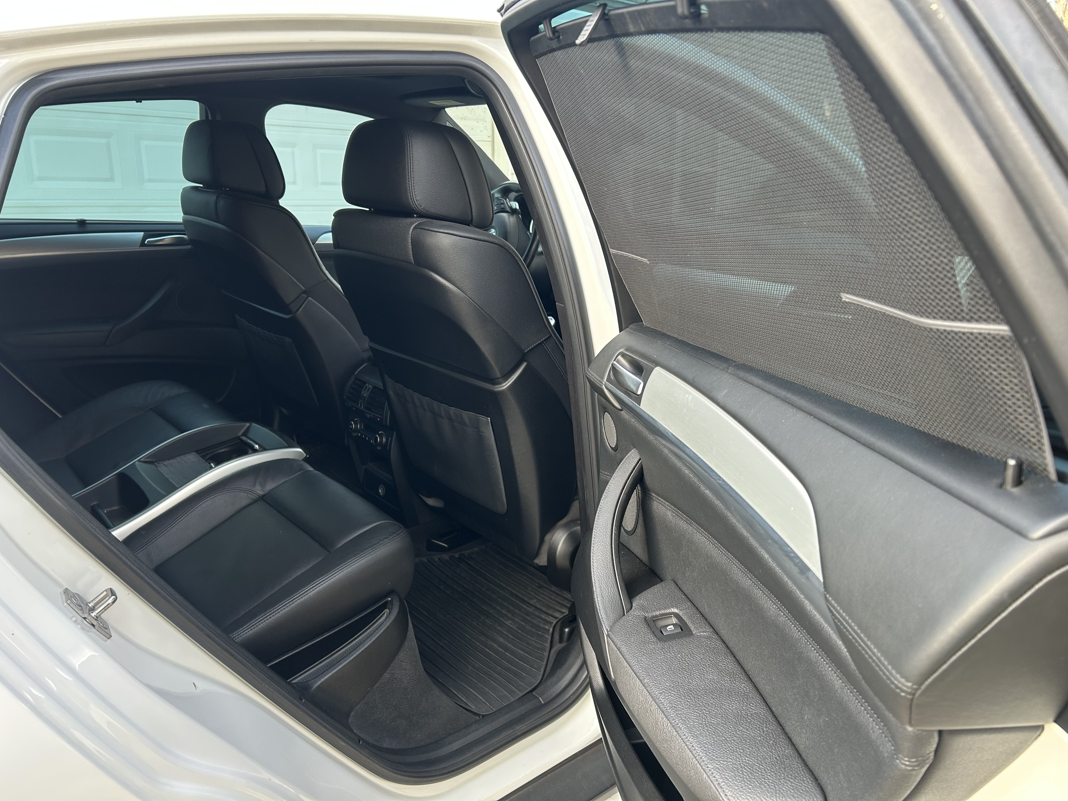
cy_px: 400
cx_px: 534
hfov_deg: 67.3
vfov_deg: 53.1
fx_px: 802
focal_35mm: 26
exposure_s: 1/121
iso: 64
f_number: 1.5
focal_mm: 5.7
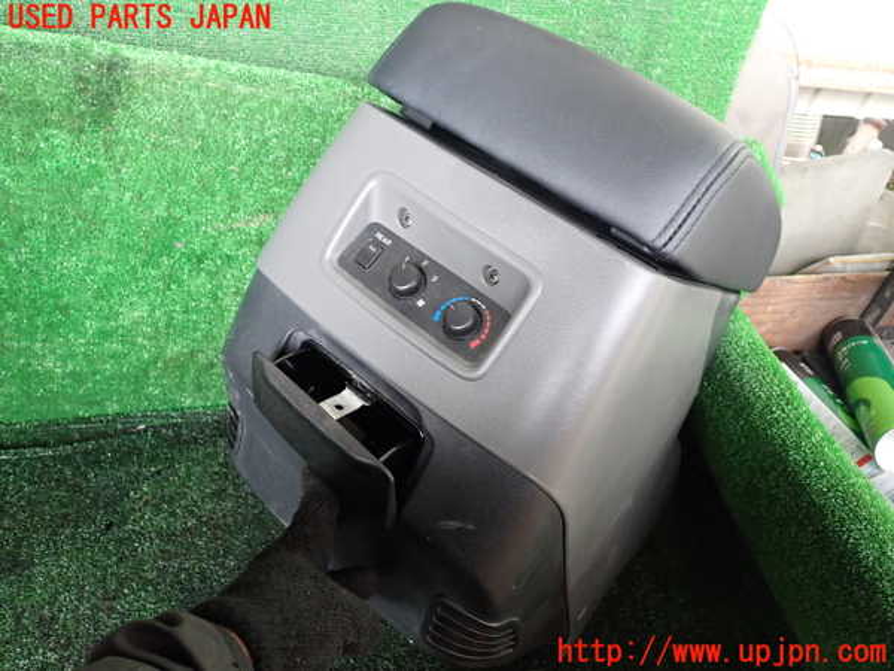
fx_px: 775
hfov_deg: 60.0
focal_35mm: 30
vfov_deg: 46.8
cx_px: 447
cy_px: 336
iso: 400
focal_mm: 5.4
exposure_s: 1/30
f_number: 2.3
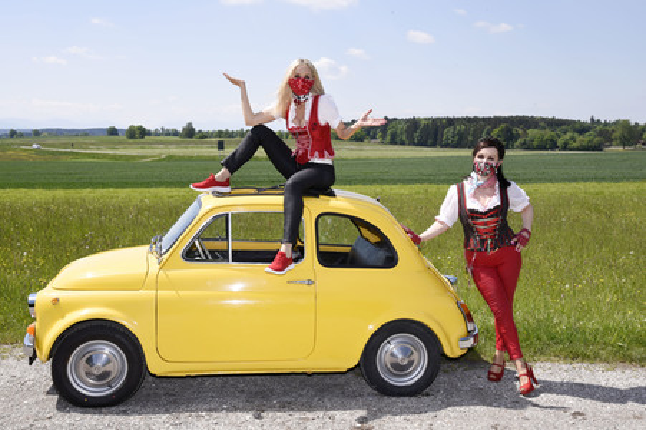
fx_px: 681
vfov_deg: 35.0
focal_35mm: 38
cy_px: 215
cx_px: 323
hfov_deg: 50.7
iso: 200
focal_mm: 38
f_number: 13
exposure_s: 1/160
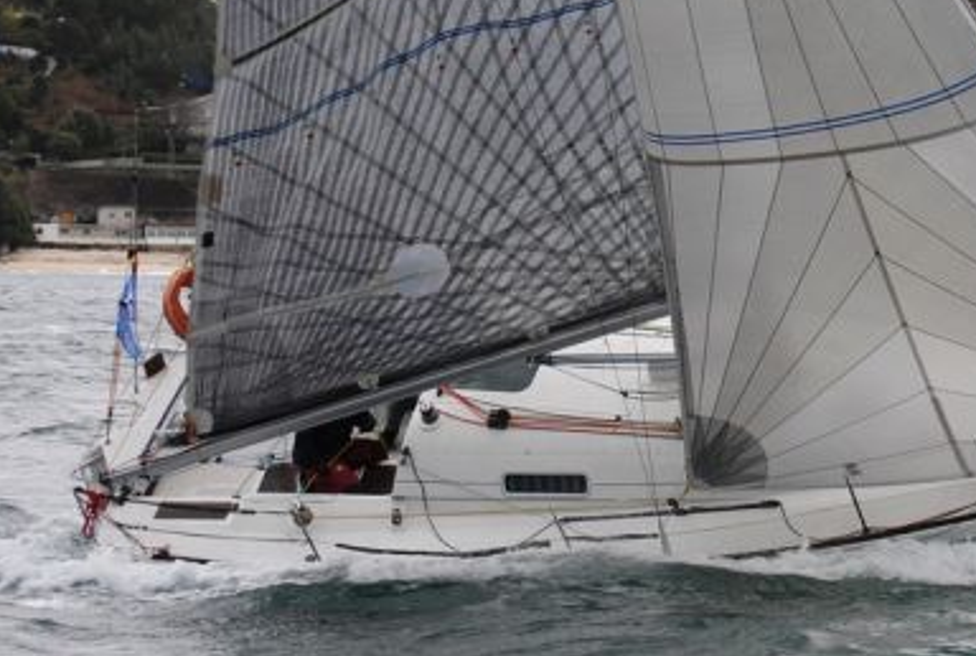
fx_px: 4675
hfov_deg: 11.8
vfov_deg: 8.0
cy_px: 80
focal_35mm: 172
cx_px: 887
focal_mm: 55
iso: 180
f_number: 5.6
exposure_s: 1/125
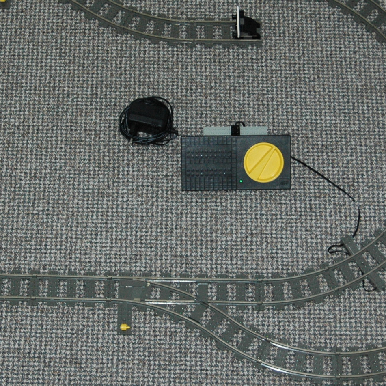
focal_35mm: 102
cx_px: 147
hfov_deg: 17.0
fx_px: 1287
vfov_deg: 17.0
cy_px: 158
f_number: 4
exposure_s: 1/60
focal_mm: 34
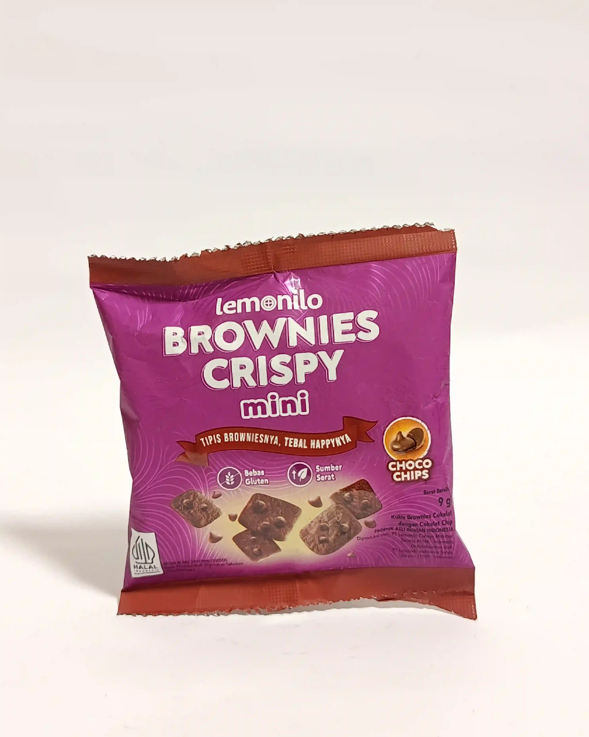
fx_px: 959
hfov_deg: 34.1
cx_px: 294
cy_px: 347
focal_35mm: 44
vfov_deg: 42.0
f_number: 1.7
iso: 721
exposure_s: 1/50
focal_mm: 5.24
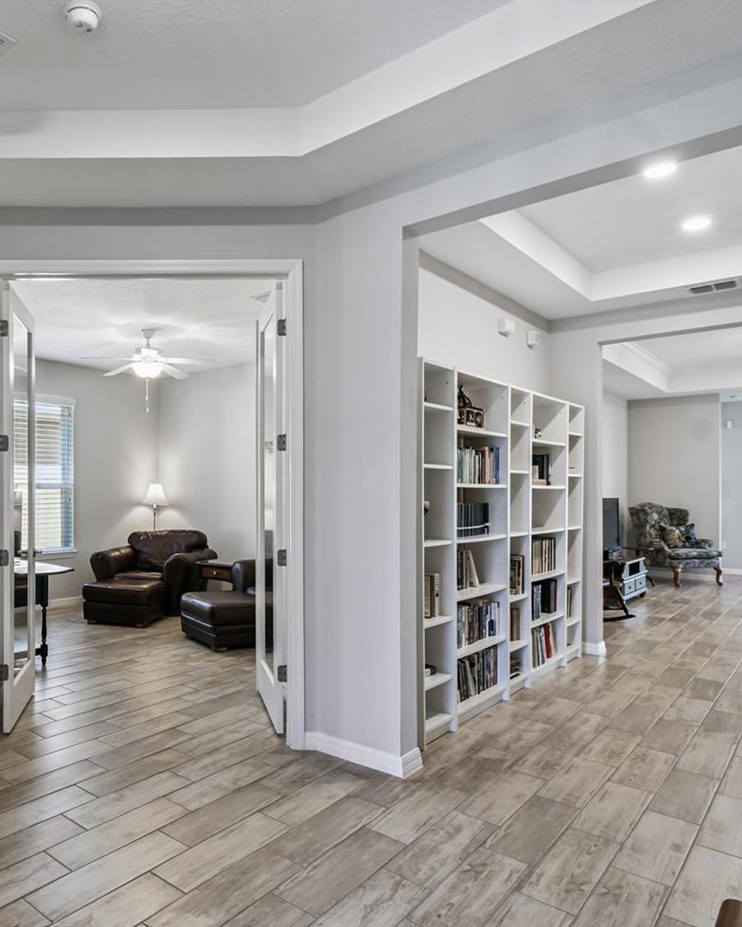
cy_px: 480
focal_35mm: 22
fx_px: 604
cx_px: 178
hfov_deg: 59.5
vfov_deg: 75.0
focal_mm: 10
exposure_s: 1/5
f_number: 7.1
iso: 100
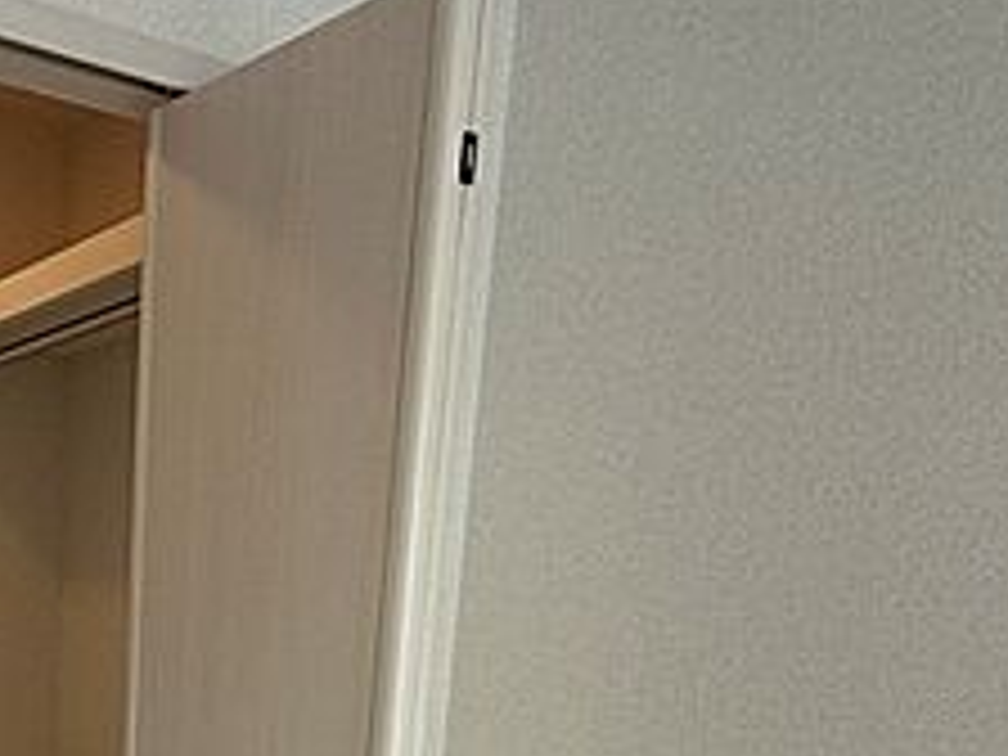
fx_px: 1165
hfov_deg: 39.1
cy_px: 904
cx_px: -81
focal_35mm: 40
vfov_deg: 30.6
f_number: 2.2
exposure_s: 1/99
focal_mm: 2.22
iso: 64
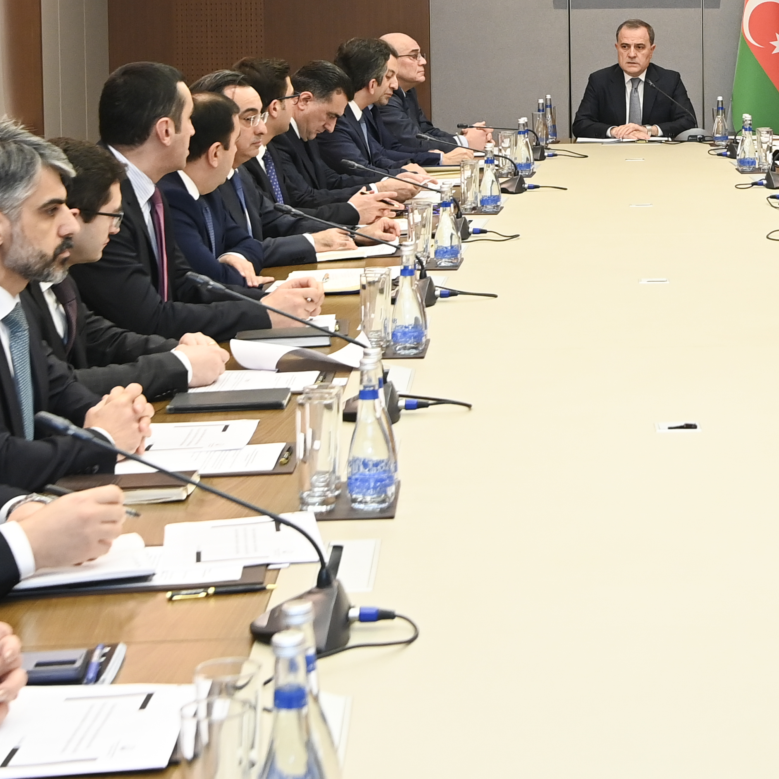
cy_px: 118
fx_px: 2037
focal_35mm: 80
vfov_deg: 21.3
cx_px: 713
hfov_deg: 21.1
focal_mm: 34
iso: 1600
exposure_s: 1/100
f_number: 5.6
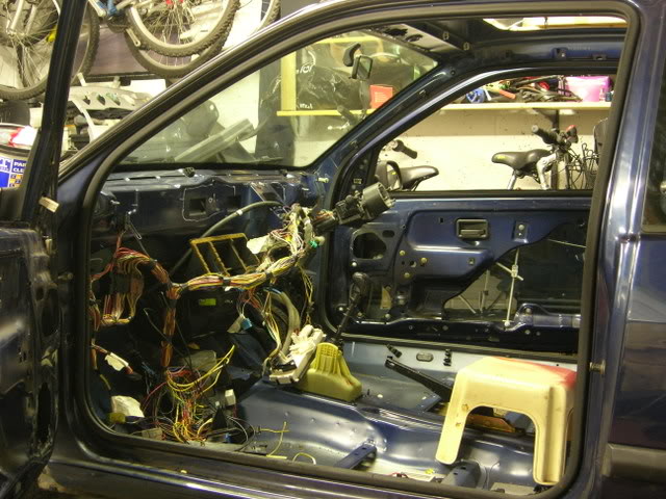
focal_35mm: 51
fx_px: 981
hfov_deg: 37.5
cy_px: 250
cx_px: 333
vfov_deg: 28.6
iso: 156
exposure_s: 1/3.7
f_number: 3.2
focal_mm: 10.6
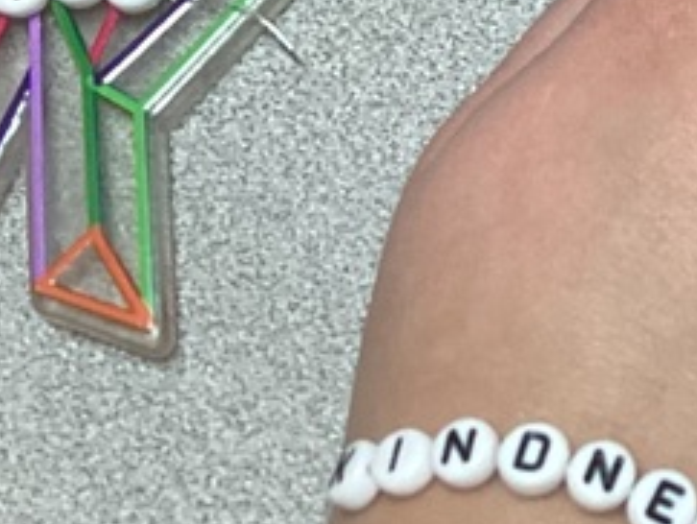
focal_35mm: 131
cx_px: 1221
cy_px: -276
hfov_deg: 13.6
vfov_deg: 10.9
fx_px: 2640
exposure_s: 1/50
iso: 100
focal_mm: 3.3
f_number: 2.4
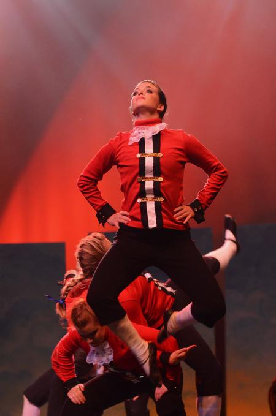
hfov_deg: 8.1
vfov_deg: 12.3
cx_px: 138
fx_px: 1940
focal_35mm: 168
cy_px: 208
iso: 4000
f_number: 3.5
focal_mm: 112
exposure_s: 1/400
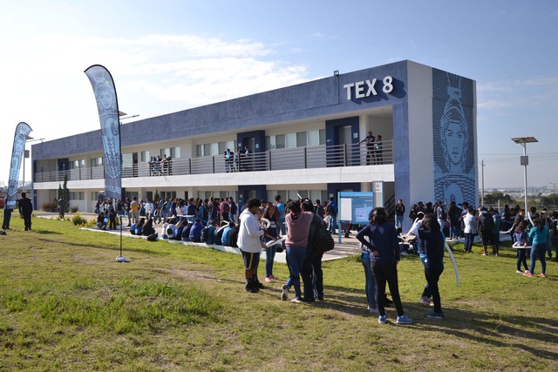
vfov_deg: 48.0
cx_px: 279
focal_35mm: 27
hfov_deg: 67.4
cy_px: 186
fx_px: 419
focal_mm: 18
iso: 110
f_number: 6.3
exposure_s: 1/400
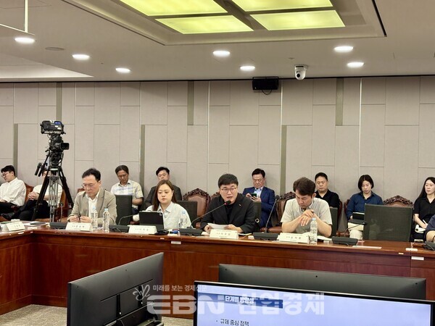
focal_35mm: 52
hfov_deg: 36.8
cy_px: 163
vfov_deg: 28.0
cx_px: 218
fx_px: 653
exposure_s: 1/120
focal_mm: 5.96
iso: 80
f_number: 1.6
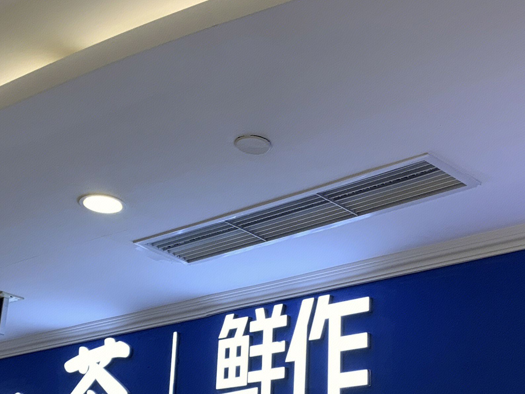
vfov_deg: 22.0
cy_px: 302
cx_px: 190
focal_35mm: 66
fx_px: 1001
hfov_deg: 29.3
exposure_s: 1/100
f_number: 1.8
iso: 50
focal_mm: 4.25
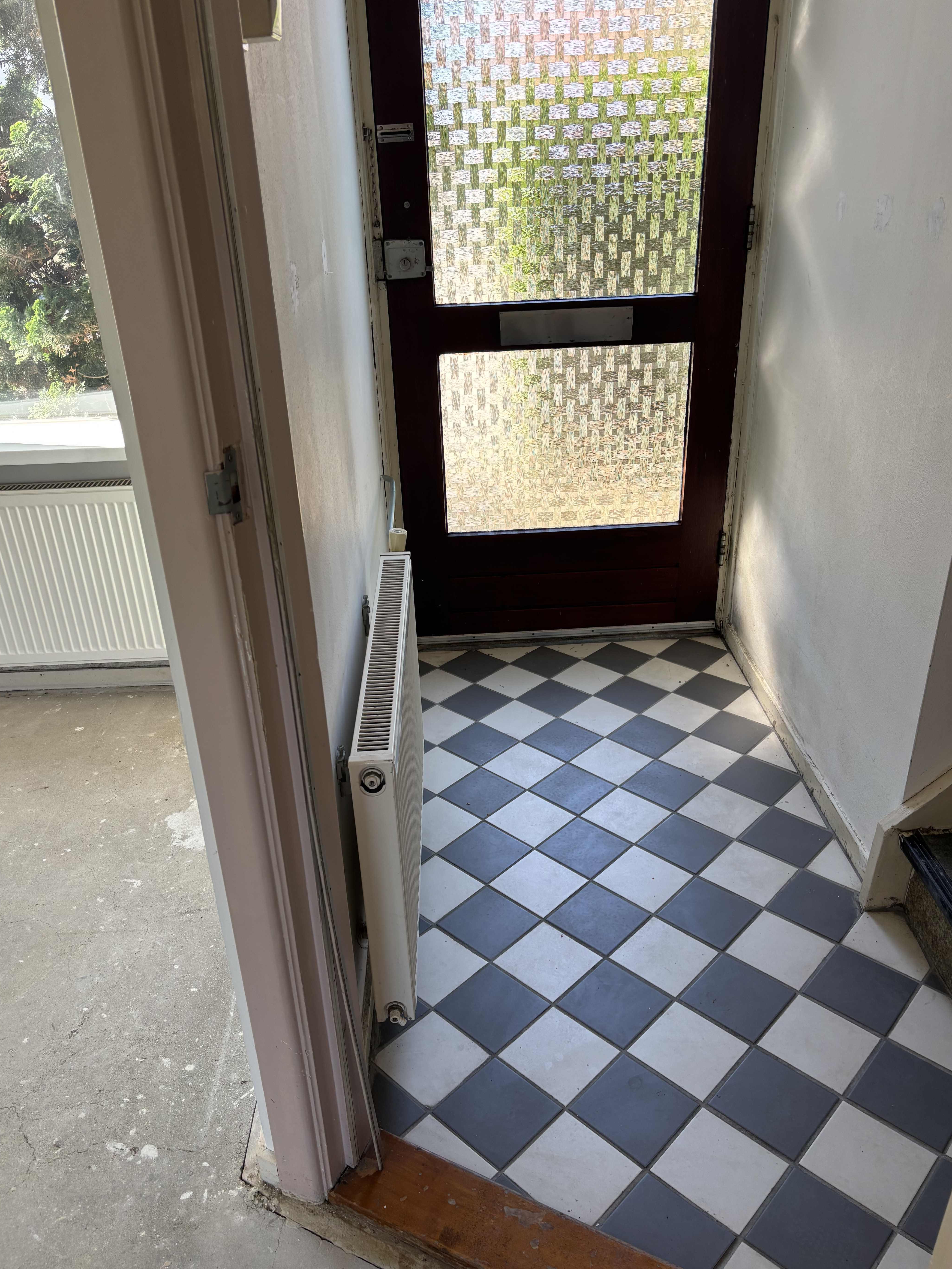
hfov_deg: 51.4
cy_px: 658
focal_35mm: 27
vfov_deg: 65.3
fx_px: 990
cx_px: 473
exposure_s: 1/144
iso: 40
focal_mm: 5.96
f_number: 1.6
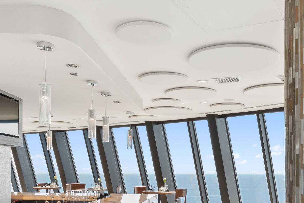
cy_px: 173
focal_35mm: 44
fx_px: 371
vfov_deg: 29.5
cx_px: 187
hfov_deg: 44.2
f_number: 8
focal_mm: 18
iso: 100
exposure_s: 1/100
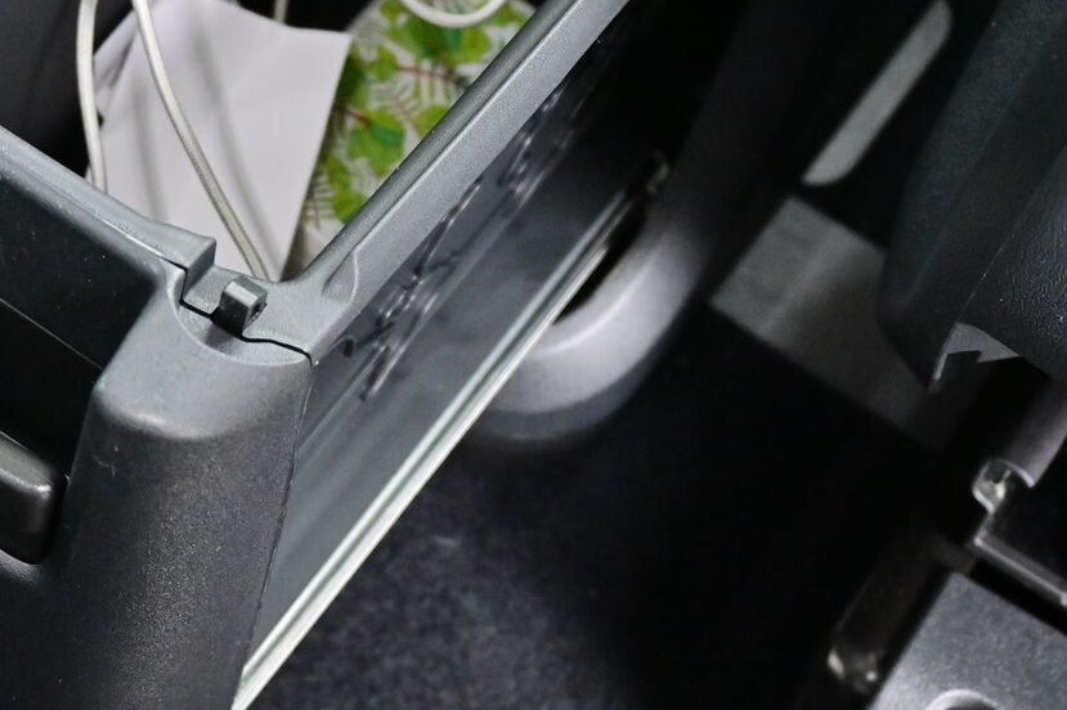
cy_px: 304
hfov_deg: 21.2
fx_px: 2832
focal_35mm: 96
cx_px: 340
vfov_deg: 14.3
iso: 2000
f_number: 4.5
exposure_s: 1/40
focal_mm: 27.5
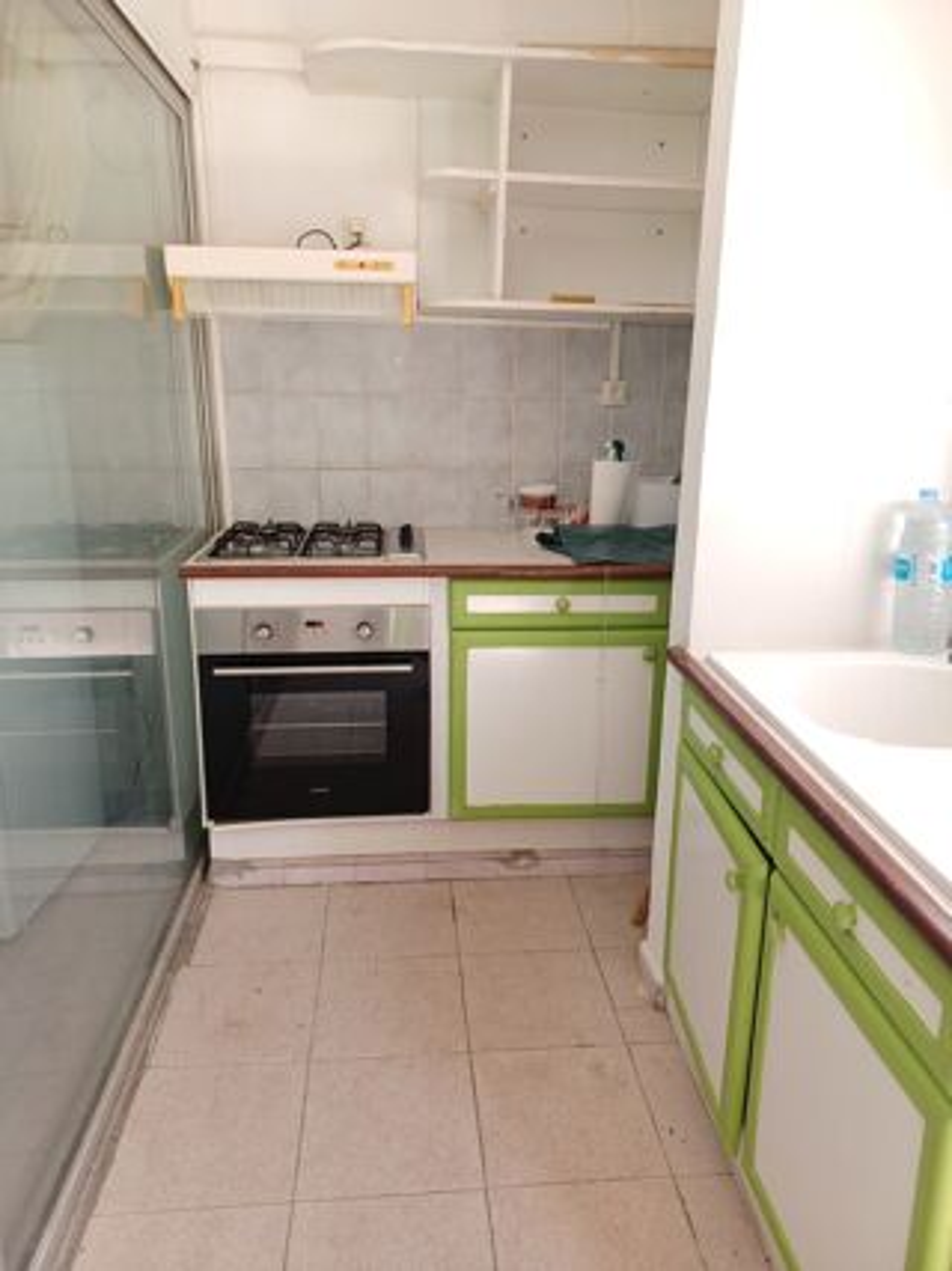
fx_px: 917
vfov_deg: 69.4
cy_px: 636
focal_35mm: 25
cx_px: 476
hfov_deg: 54.9
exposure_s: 1/50
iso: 50
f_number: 1.8
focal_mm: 4.6
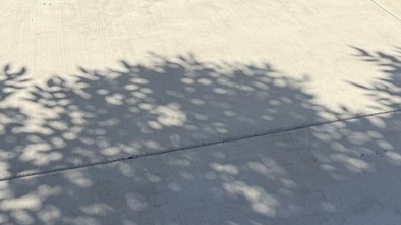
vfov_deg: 15.7
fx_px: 723
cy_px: -153
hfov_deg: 30.1
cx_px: 333
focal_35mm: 68
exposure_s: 1/3584
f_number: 1.78
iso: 80
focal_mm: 6.76
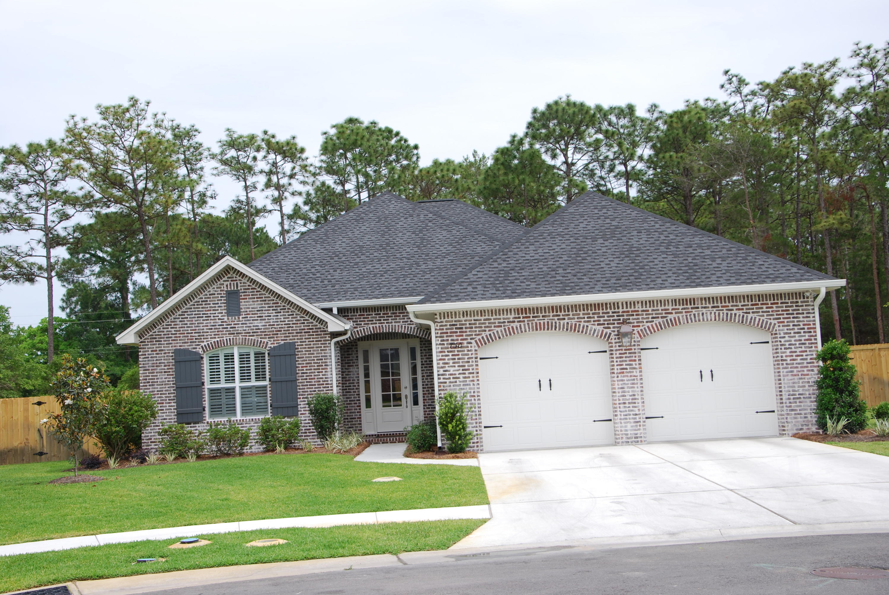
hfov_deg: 41.1
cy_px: 298
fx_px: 1187
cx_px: 444
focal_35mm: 48
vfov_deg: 28.1
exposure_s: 1/250
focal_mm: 32
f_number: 8
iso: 100
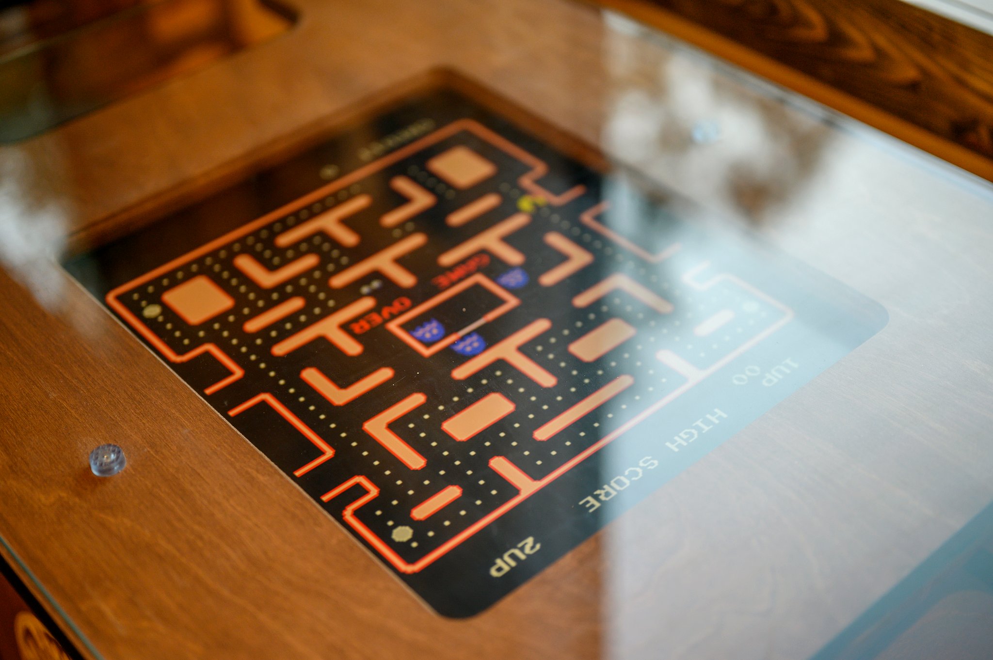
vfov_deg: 26.9
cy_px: 330
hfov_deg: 39.6
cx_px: 496
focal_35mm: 50
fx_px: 1378
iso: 200
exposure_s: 1/125
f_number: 1.8
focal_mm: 50
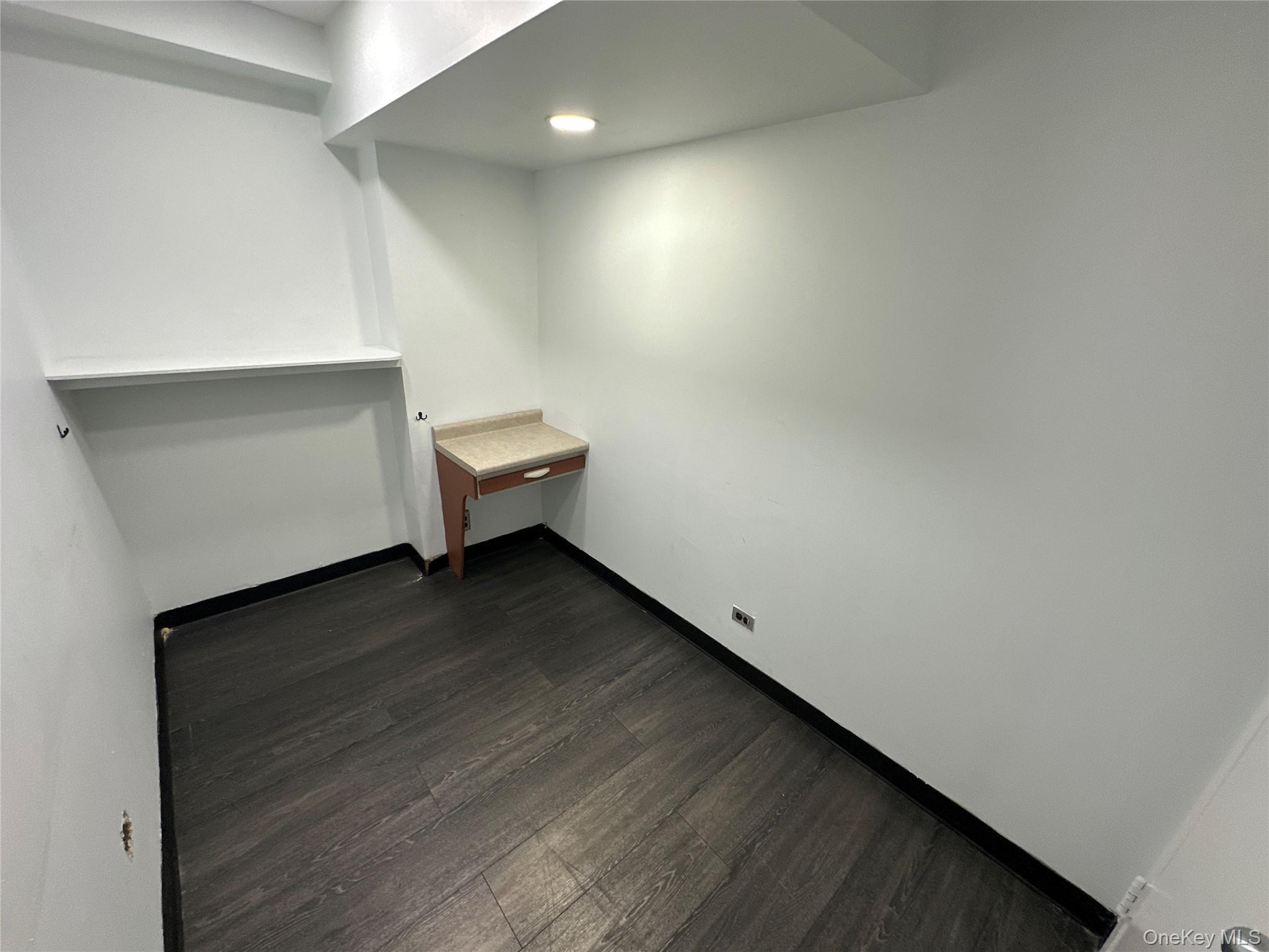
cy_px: 476
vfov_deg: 85.7
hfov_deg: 102.1
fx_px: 513
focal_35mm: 14
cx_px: 634
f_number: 2.2
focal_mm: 2.22
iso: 160
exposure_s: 1/120
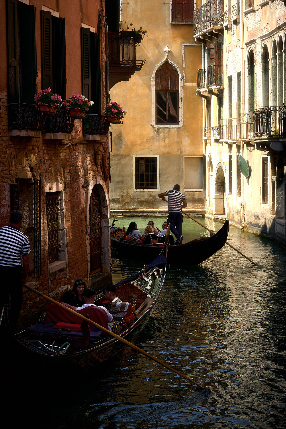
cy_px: 167
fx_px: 1108
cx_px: 146
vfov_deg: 21.9
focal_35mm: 93
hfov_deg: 14.7
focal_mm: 75
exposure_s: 1/250
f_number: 9
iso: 320
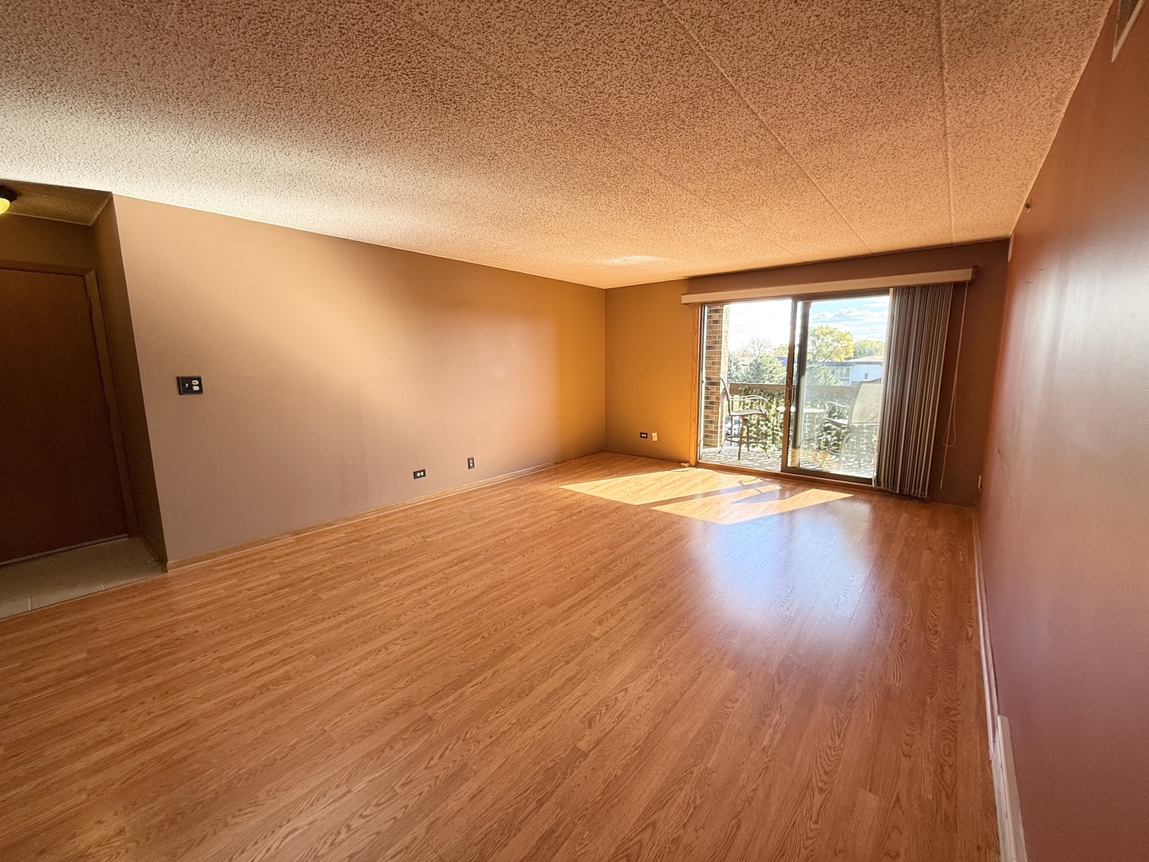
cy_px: 431
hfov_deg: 102.1
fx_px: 465
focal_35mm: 14
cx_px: 574
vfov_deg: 85.7
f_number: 2.2
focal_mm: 2.22
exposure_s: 1/118
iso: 64
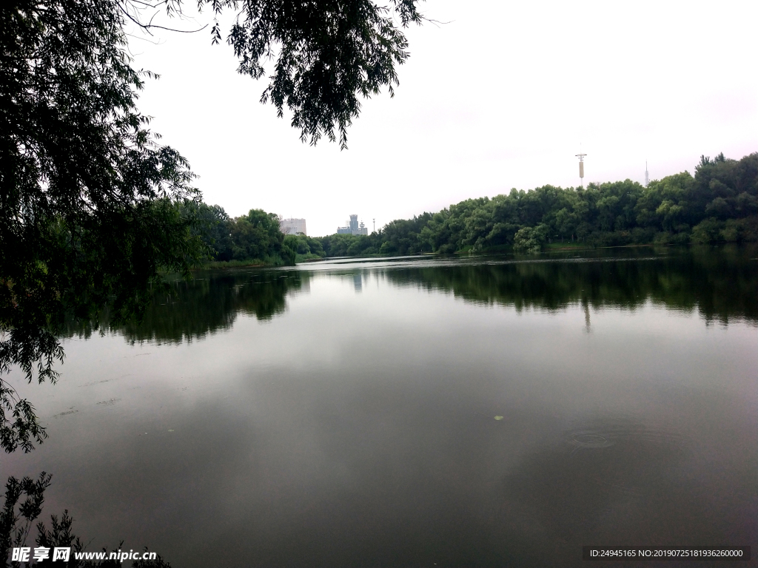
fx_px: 657
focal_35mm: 30
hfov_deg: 60.0
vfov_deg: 46.8
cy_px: 284
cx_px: 379
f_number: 1.8
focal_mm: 3.95
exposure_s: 1/519
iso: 50
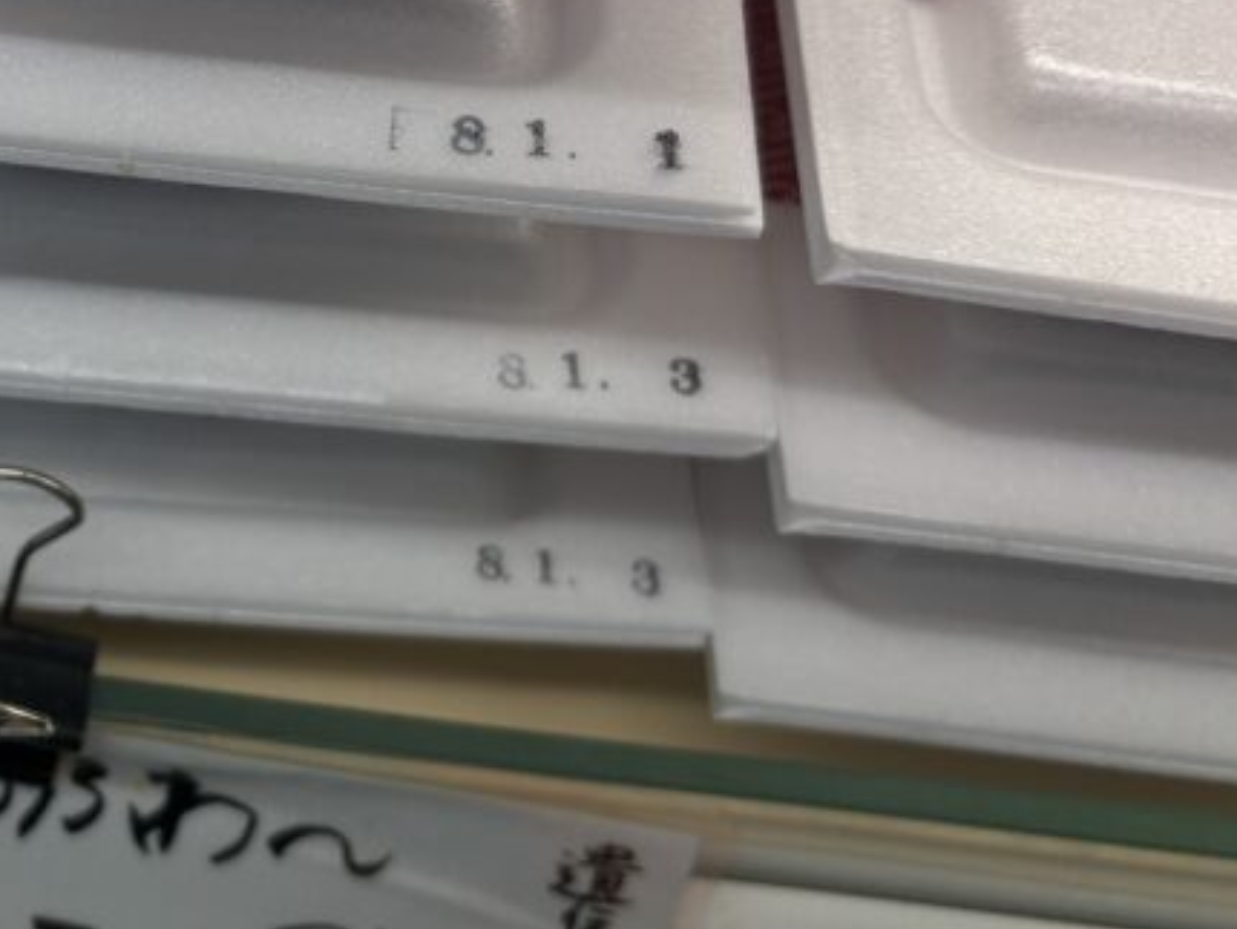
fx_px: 2074
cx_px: 115
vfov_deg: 24.8
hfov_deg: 31.6
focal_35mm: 58
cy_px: 170
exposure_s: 1/260
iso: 40
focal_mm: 5.96
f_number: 1.6
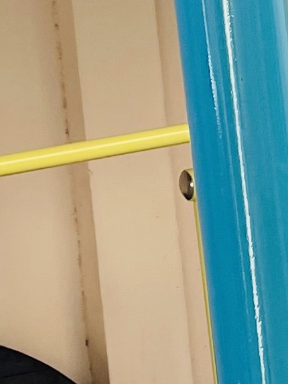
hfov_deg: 8.1
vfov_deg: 10.8
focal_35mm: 183
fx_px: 2029
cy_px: 101
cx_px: 283
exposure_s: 1/190
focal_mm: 4.2
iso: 32
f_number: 1.6
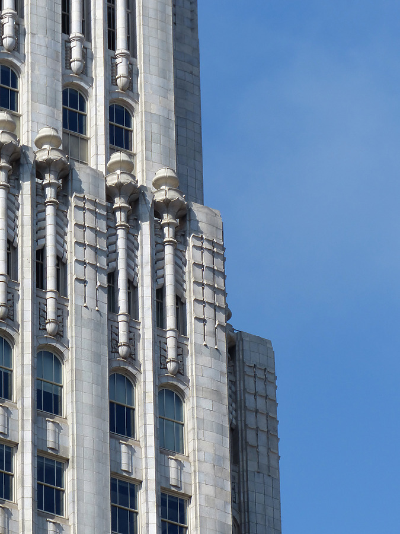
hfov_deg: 5.0
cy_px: 267
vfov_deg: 6.7
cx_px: 200
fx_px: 4576
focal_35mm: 297
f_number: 4
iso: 100
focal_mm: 53.4
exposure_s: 1/1300
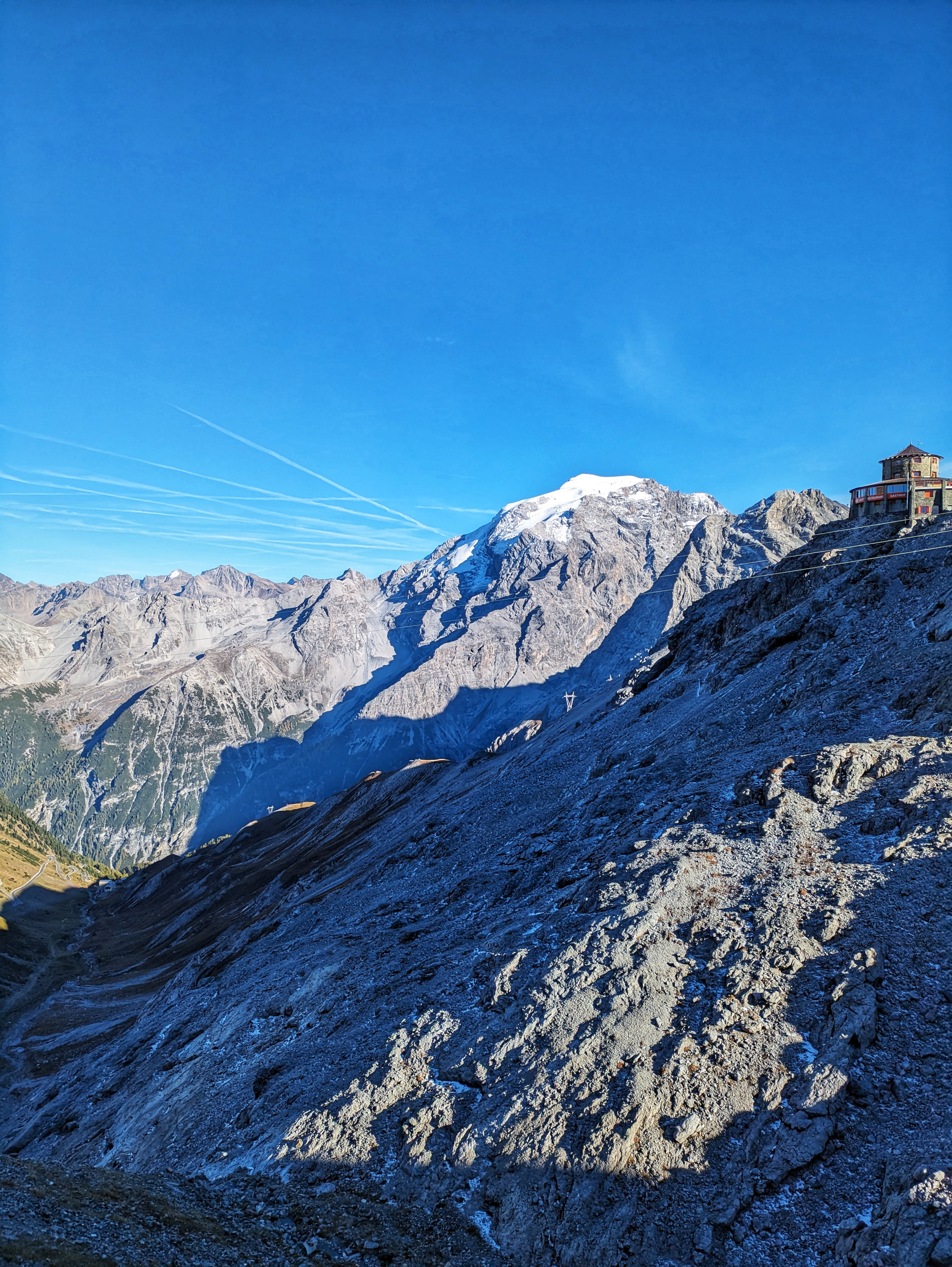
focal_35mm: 25
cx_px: 476
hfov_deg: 54.9
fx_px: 916
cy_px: 634
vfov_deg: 69.4
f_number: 1.89
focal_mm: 5.43
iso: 46
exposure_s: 1/1919
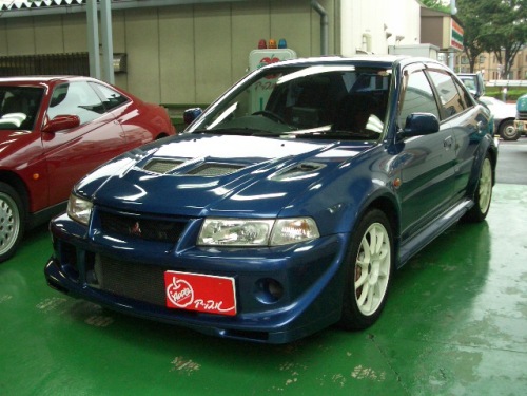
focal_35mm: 41
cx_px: 264
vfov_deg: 35.1
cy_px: 198
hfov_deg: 45.8
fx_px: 624
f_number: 2.8
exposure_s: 1/80
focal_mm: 6.8
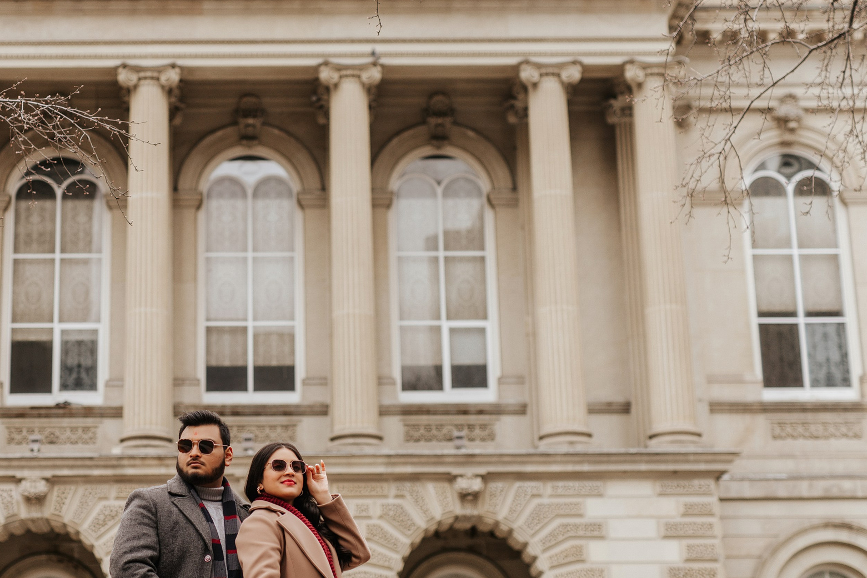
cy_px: 263
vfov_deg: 16.7
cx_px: 305
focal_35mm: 82
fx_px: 1975
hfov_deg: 24.7
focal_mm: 50
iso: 64
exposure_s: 1/320
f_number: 2
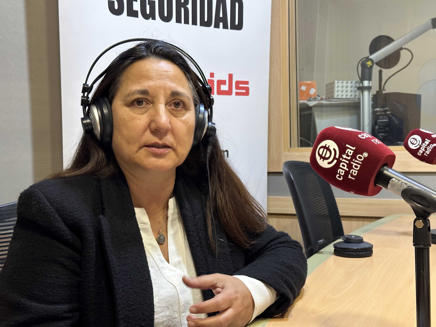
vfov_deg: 30.3
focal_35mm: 48
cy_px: 164
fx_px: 605
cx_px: 218
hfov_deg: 39.7
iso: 200
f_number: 1.78
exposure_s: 1/50
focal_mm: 6.86
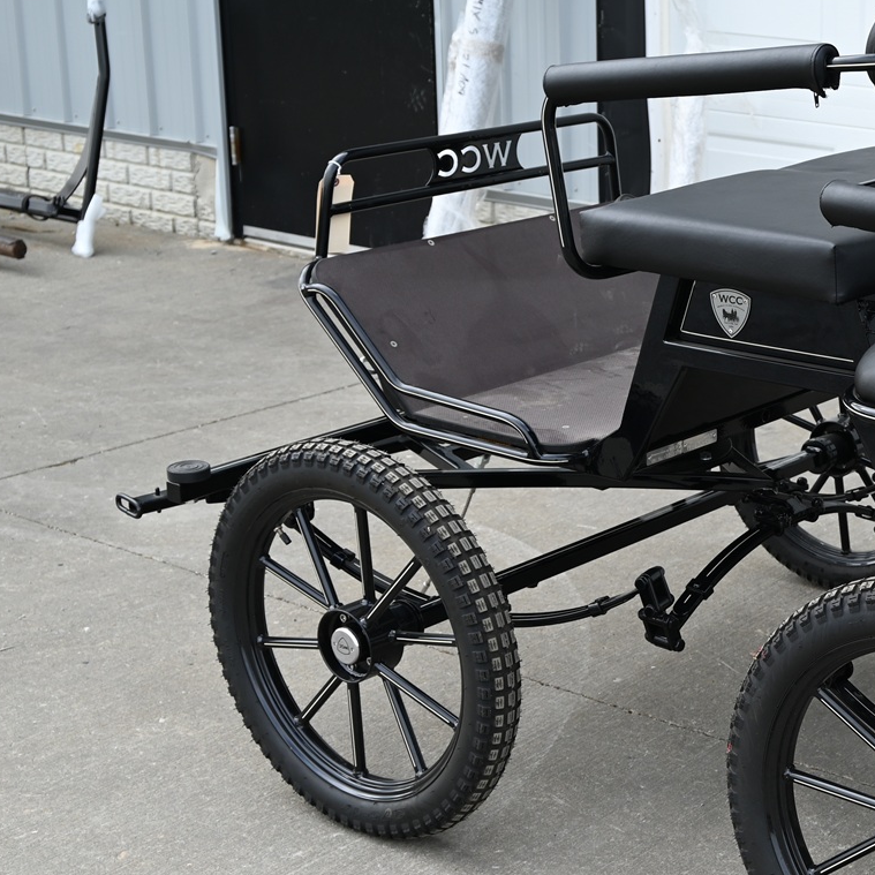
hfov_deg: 22.6
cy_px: 469
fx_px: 2059
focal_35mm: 72
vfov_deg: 24.0
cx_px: 962
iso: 100
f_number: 5.6
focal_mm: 33
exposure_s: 1/125
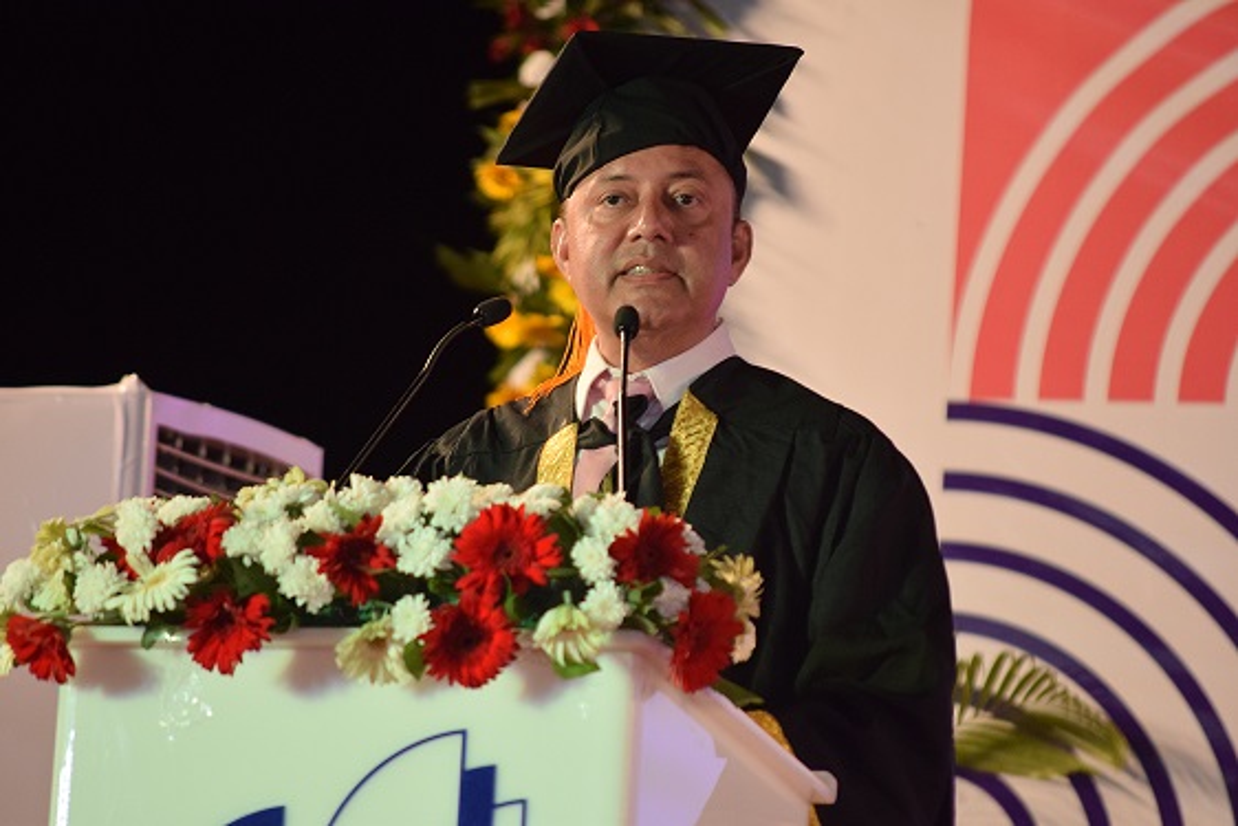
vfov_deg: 4.6
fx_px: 10319
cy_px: 413
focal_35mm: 300
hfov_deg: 6.9
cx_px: 619
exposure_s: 1/100
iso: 800
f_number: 6.3
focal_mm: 200
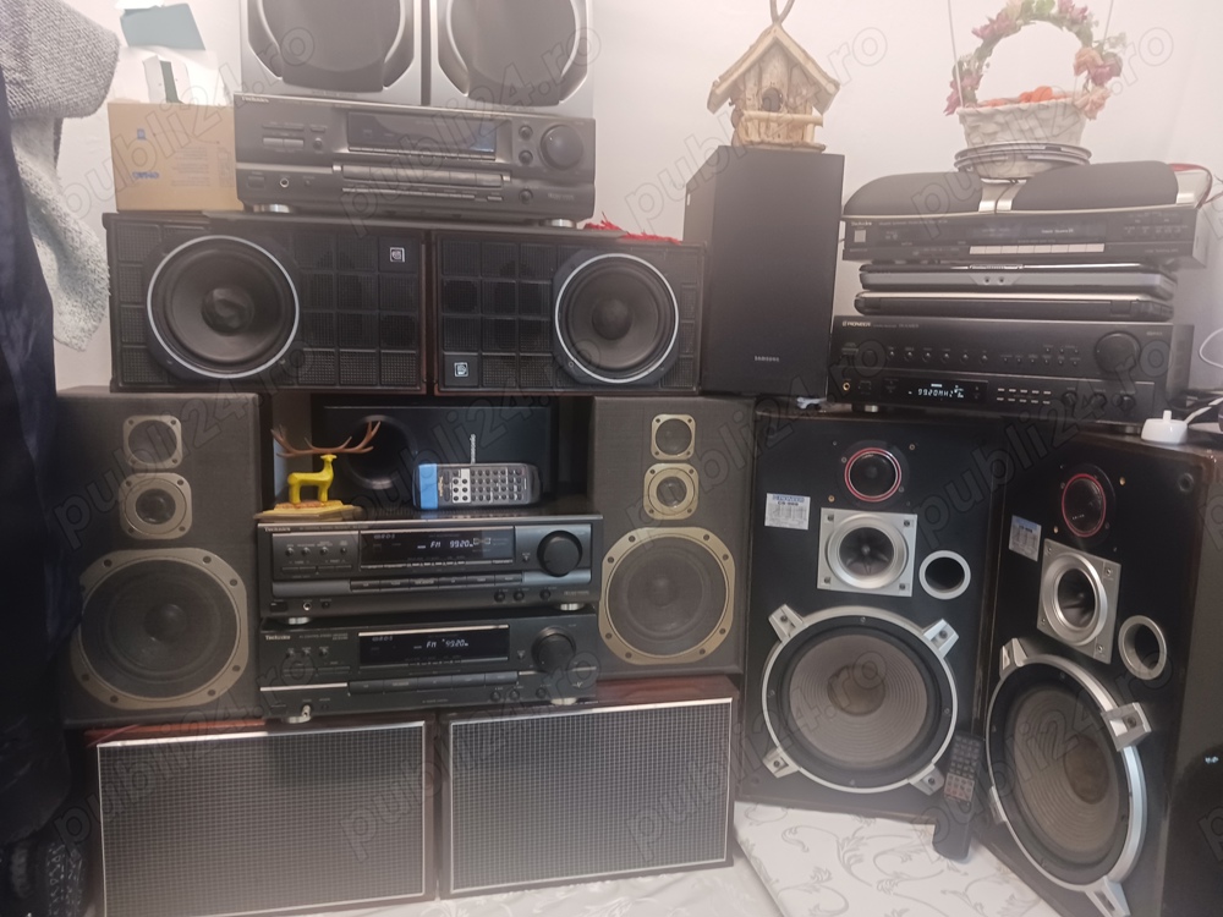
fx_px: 954
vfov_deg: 51.4
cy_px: 458
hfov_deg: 65.3
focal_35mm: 27
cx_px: 612
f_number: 1.8
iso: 250
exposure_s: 1/25
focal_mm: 4
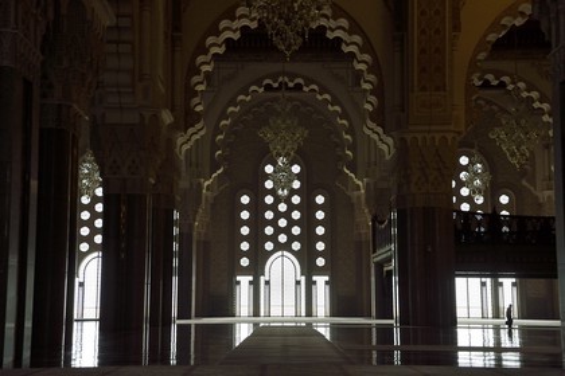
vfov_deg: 27.0
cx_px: 282
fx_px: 785
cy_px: 188
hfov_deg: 39.6
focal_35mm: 50
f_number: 6.3
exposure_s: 1/160
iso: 1600
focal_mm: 50
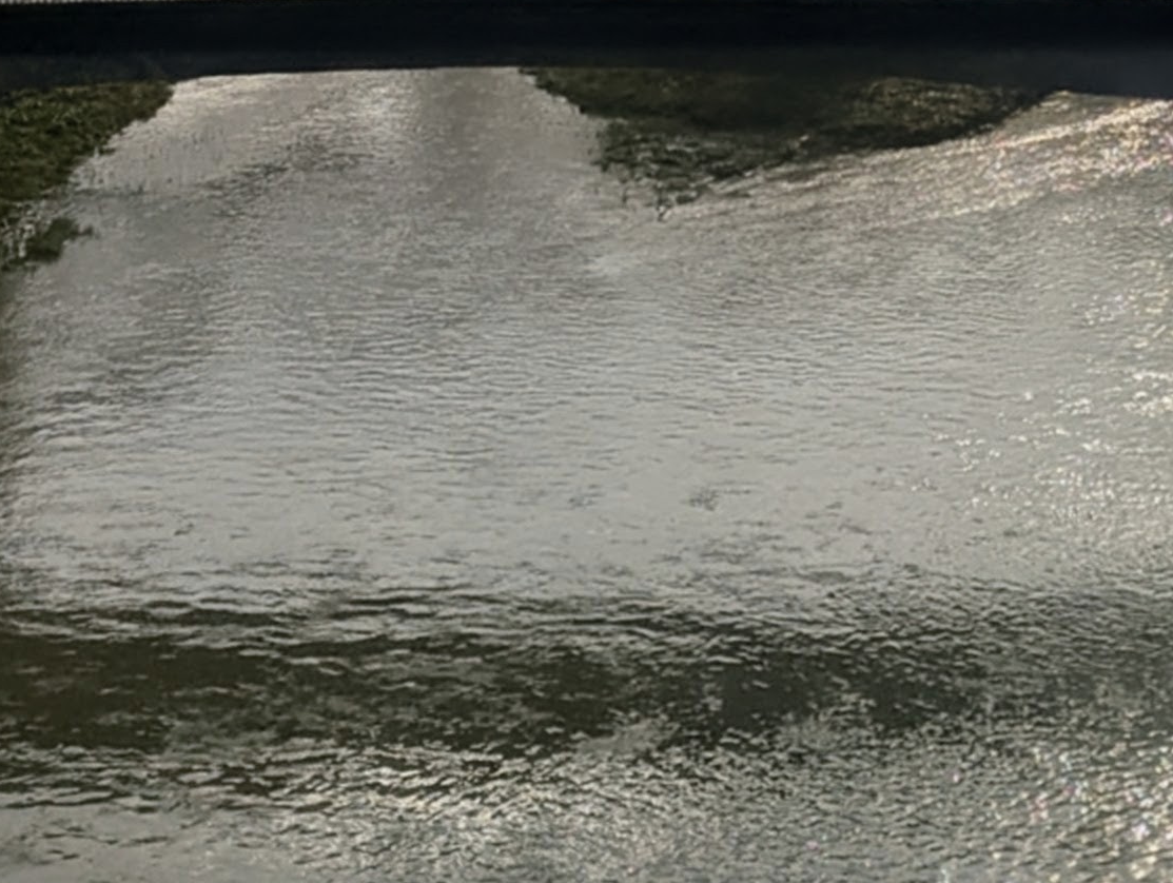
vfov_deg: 15.5
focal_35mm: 88
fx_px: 2986
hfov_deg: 22.2
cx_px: 626
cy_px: -432
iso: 32
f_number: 1.85
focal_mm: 6.81
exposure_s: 1/10309
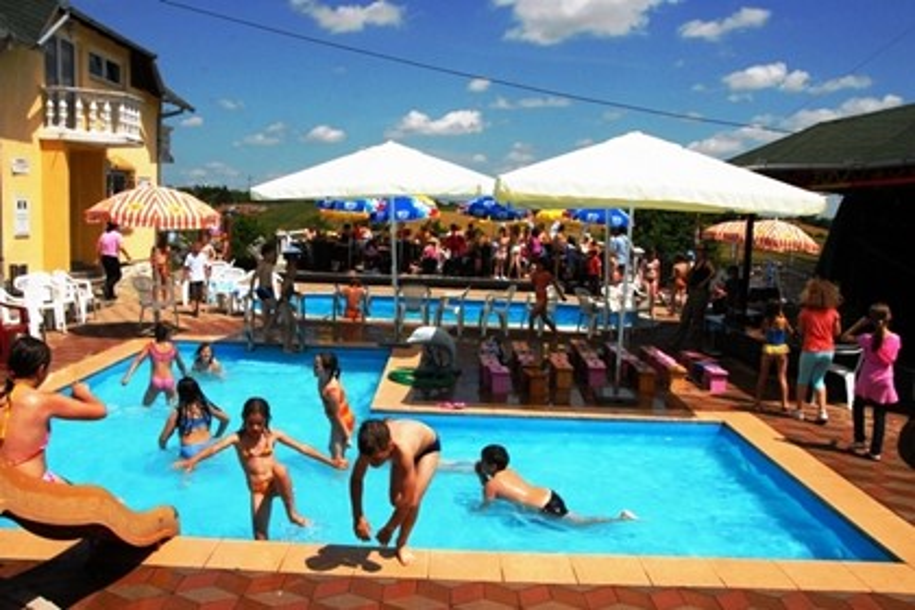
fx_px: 762
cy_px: 305
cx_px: 458
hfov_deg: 61.9
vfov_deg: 43.6
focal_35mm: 30
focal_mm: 20
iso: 400
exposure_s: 1/640
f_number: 13
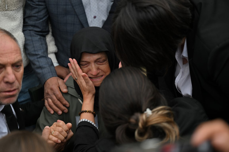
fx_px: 445
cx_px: 114
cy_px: 76
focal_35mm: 70
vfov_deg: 19.4
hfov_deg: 28.8
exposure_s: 1/1250
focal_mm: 70
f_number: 2.8
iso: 250
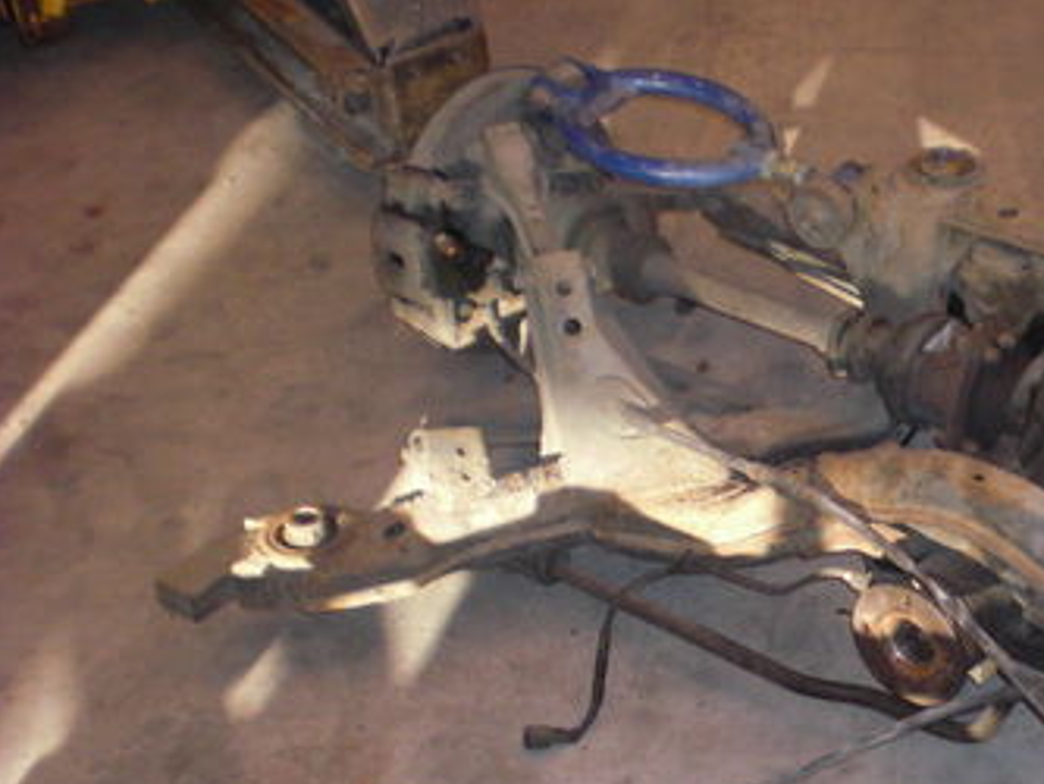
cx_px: 997
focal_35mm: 73
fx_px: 2202
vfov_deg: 19.9
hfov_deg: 25.6
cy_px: 649
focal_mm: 6.3
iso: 200
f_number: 3.1
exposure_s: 1/60
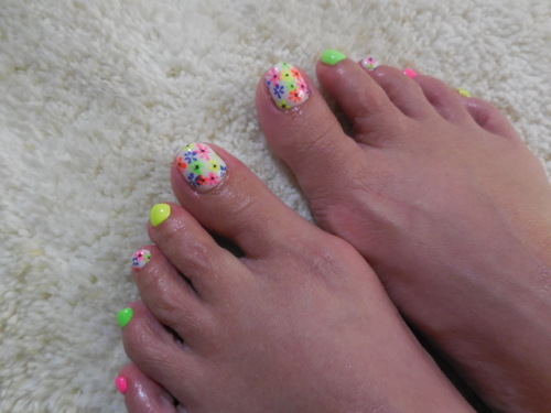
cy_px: 206
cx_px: 276
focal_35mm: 25
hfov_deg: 69.4
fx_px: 398
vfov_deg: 54.9
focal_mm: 4.5
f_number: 3.3
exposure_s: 1/25
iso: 400
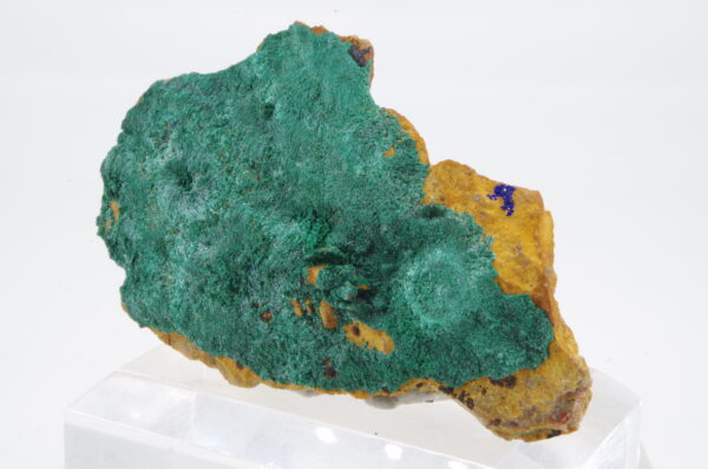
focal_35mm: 64
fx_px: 1256
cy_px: 234
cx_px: 354
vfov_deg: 21.1
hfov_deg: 31.5
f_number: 4.5
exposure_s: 1/2
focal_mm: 42.5
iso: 100
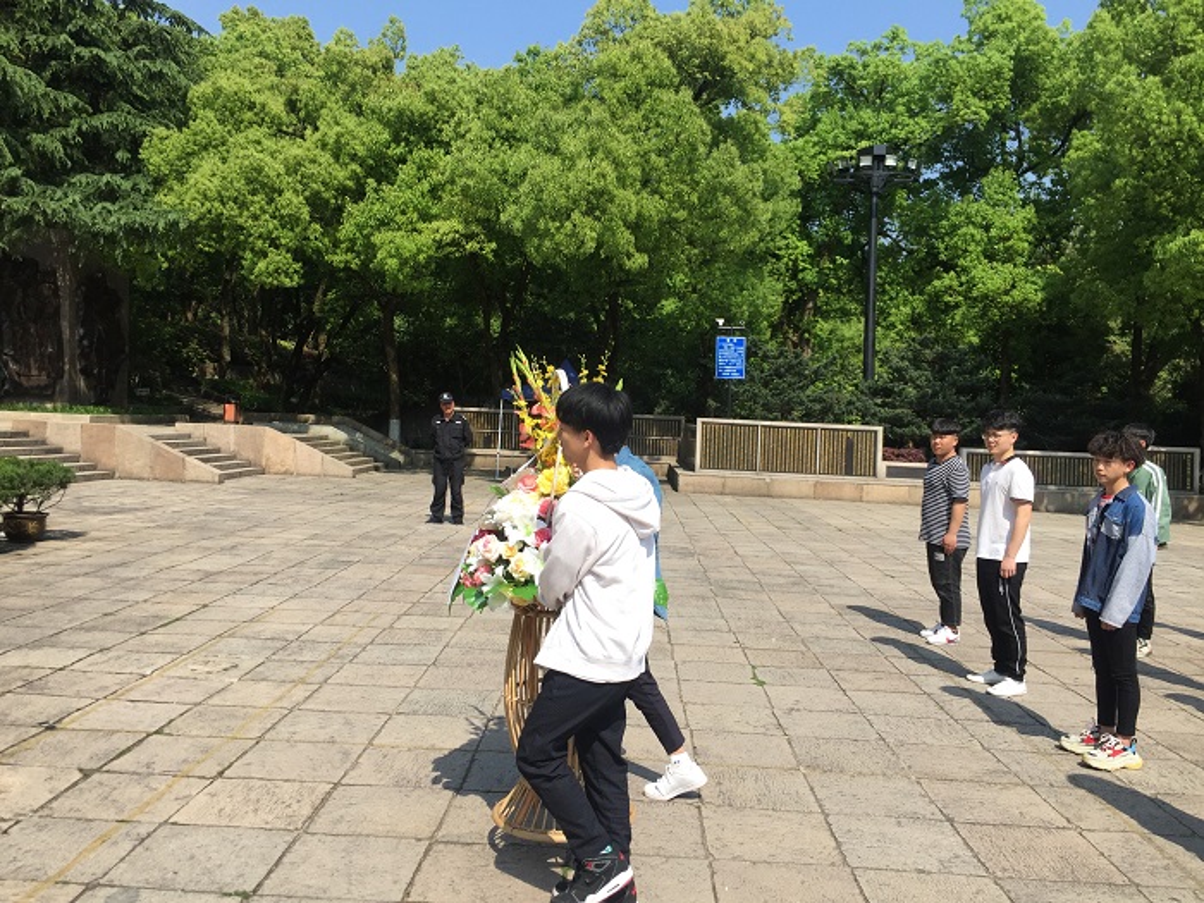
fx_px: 1009
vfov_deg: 48.2
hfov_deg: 61.7
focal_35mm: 29
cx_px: 602
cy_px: 452
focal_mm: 4.15
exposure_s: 1/1364
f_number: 2.2
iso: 32
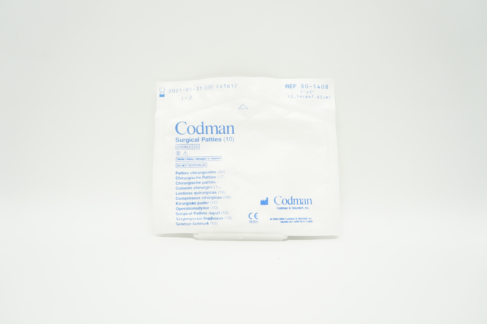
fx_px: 385
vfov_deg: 45.6
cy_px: 162
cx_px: 244
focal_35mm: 28
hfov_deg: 64.6
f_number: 5.6
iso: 800
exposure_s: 1/125
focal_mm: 19
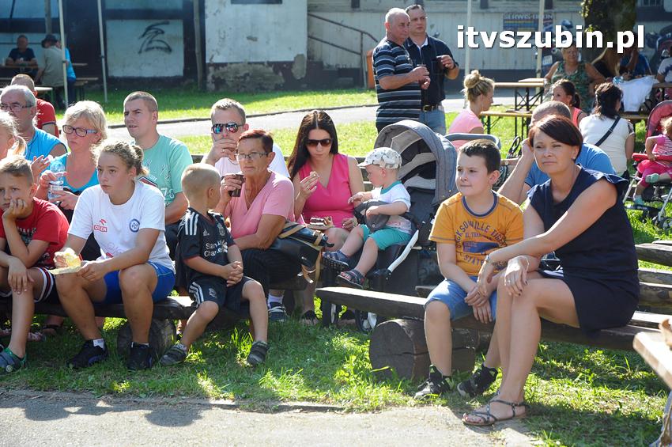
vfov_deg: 13.0
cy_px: 224
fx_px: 1958
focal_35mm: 105
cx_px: 336
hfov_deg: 19.5
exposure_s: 1/500
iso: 640
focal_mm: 70
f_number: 5.6
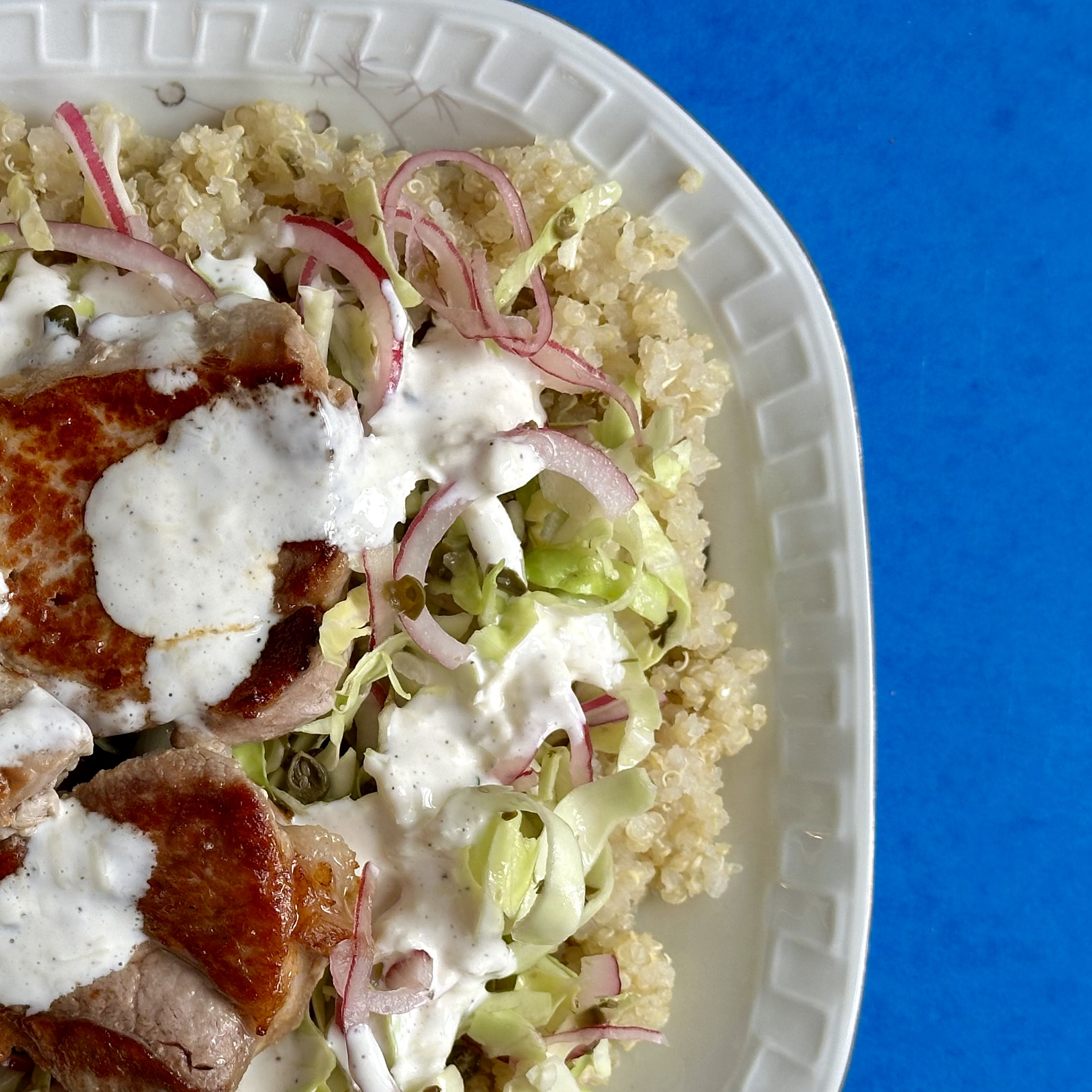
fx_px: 2855
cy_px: 704
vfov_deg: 21.6
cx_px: 145
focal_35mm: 80
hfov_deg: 21.3
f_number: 1.78
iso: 80
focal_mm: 6.86
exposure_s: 1/121
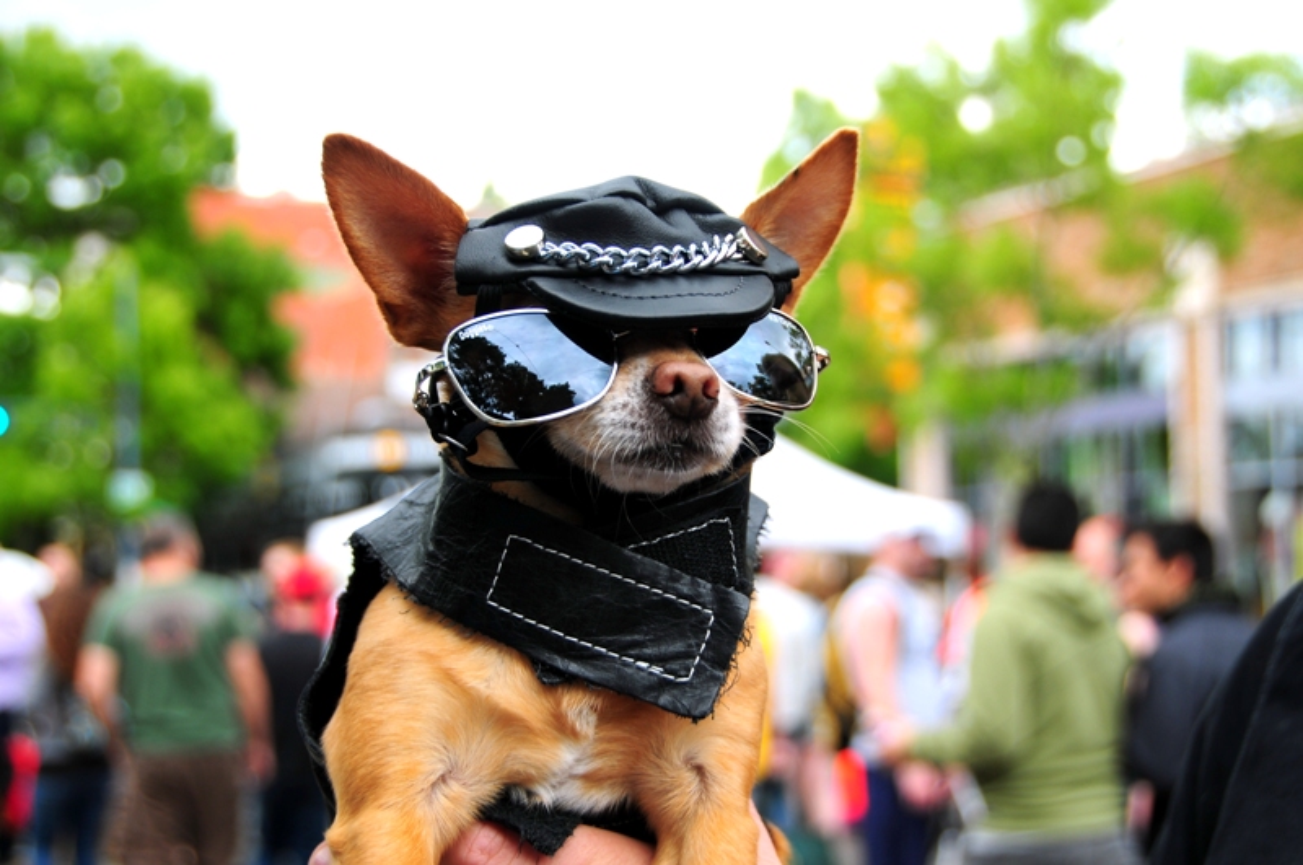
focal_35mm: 54
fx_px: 1952
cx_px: 652
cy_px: 432
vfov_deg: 25.0
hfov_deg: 36.9
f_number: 4.2
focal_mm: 36
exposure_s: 1/250
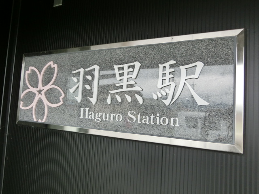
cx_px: 130
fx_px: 187
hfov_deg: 69.4
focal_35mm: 25
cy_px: 97
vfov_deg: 54.9
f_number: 3.5
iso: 125
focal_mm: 4.5
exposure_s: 1/125
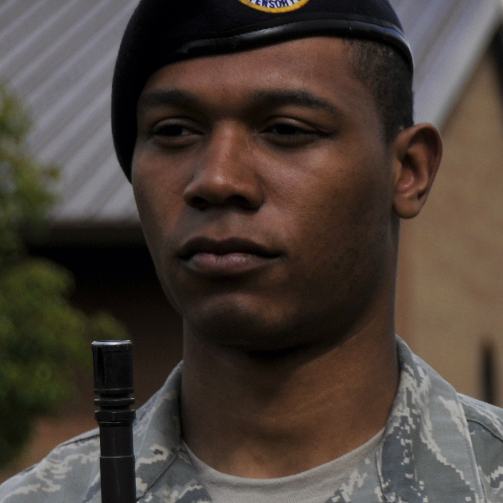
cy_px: 427
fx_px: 3589
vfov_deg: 8.0
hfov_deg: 7.9
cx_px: 776
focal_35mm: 218
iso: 200
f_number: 4.8
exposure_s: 1/2000
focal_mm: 55
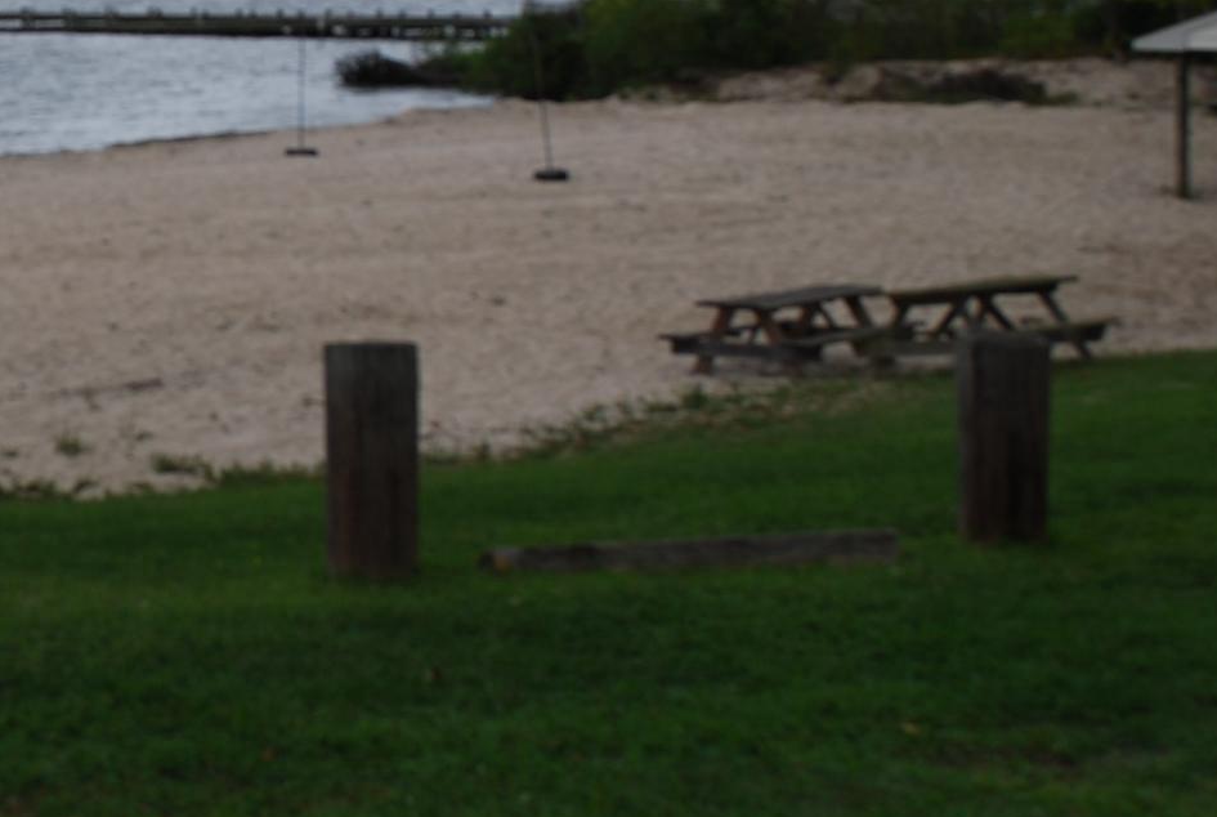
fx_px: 2642
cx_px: -42
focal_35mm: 78
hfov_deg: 24.6
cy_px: 121
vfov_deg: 17.4
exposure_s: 1/200
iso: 100
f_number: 7.1
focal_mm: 24
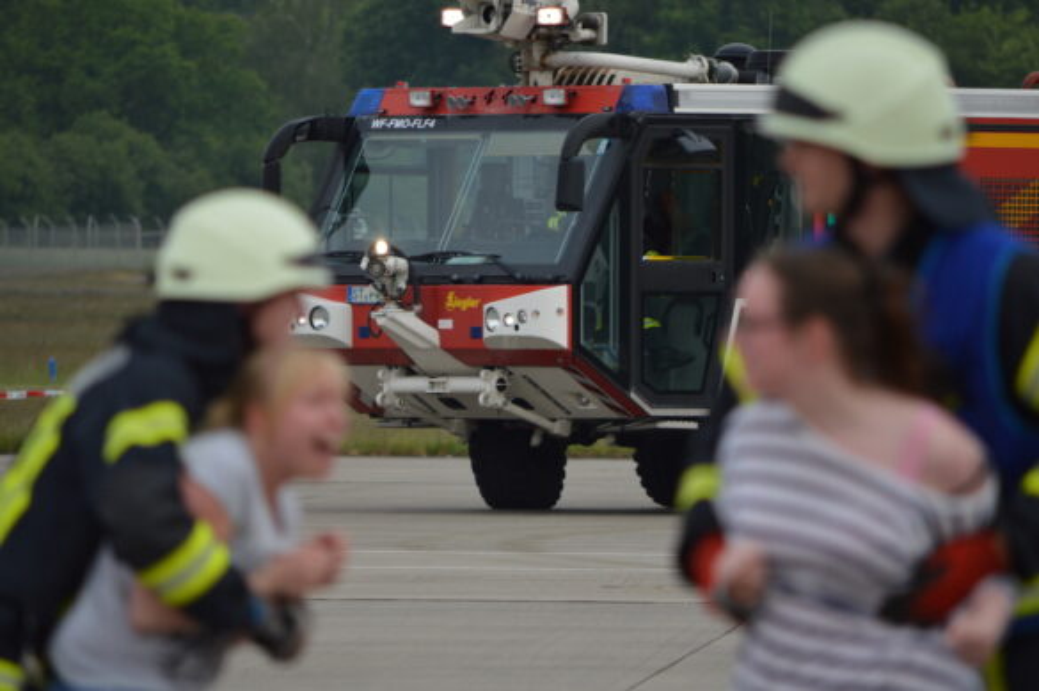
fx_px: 12976
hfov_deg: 4.6
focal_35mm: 450
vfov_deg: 3.0
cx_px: 520
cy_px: 346
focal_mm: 300
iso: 400
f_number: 5.6
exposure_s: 1/1600
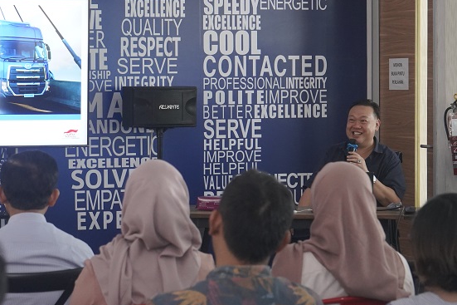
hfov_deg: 16.1
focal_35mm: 127
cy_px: 116
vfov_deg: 10.8
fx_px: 1612
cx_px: 116
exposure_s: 1/160
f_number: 5.6
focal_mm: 70
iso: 4000
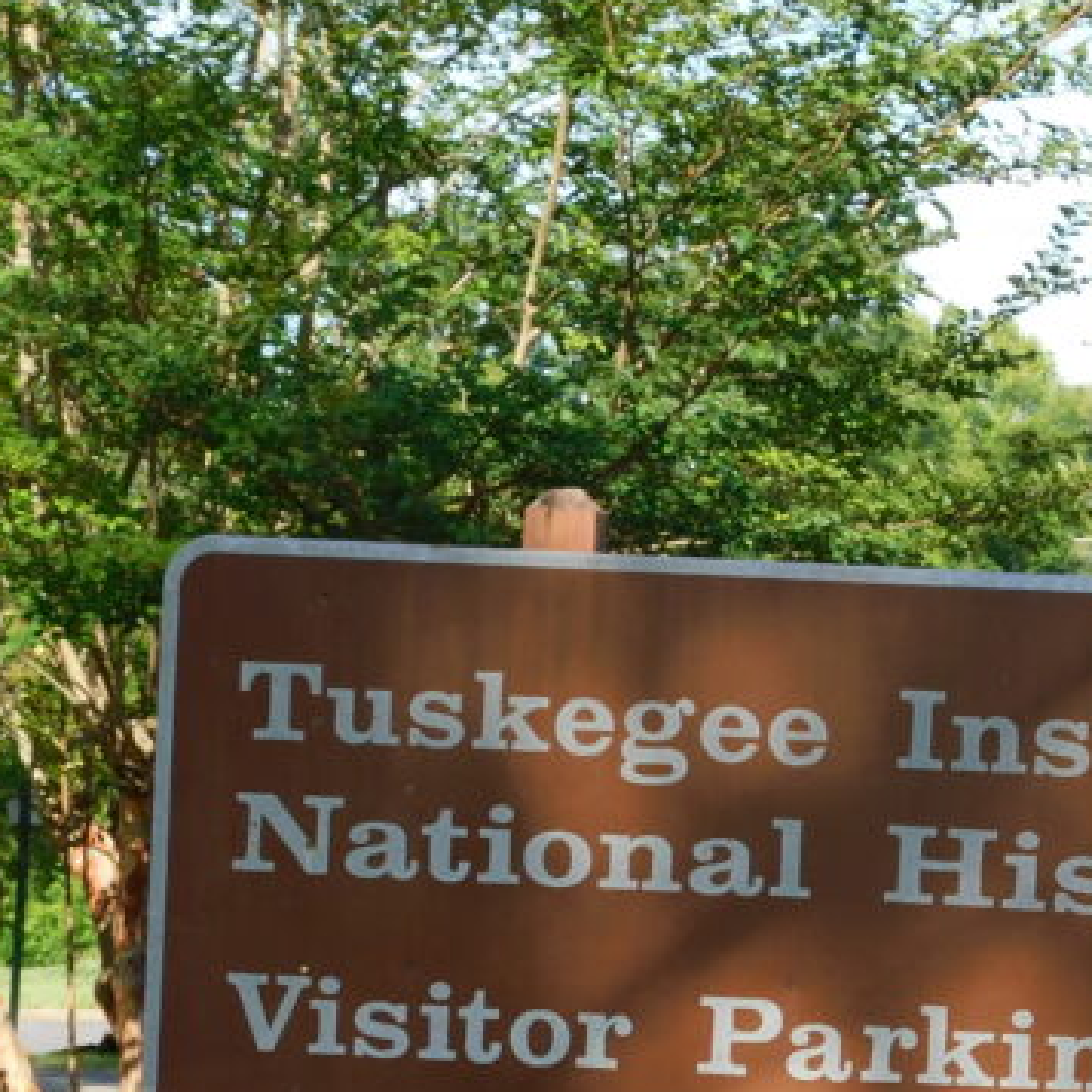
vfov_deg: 12.9
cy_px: 838
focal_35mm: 135
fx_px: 4818
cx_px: 1086
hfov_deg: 12.8
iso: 125
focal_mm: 12.6
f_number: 4.3
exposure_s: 1/320
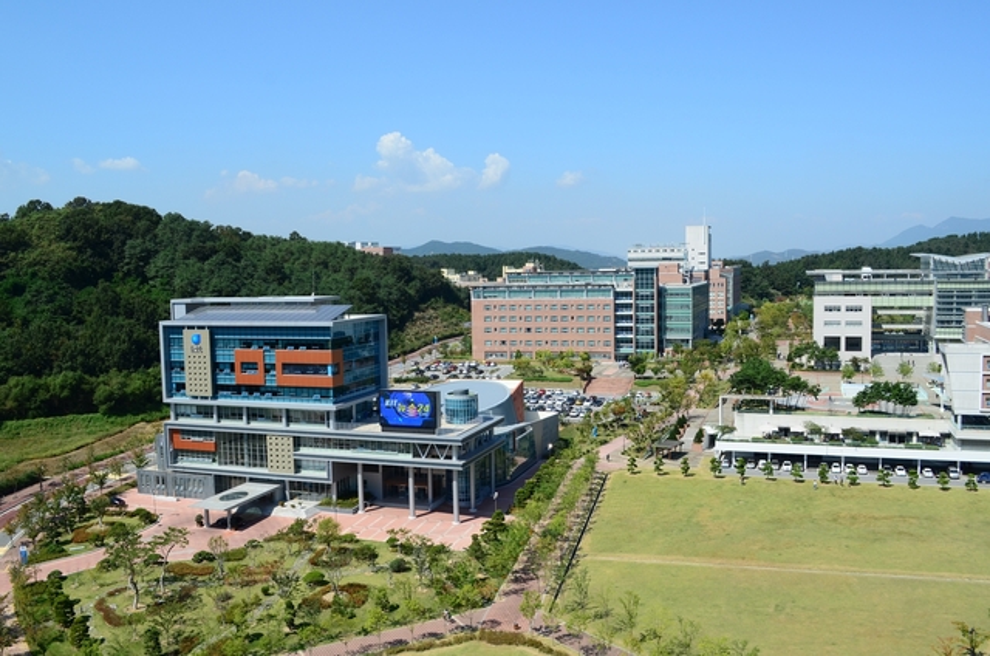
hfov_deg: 57.3
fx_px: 906
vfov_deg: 39.8
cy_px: 328
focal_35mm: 33
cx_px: 495
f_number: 9
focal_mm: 22
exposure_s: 1/500
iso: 200
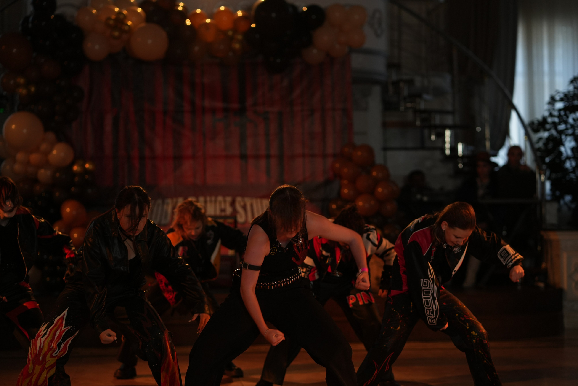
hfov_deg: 23.6
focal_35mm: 86
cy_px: 193
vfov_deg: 15.9
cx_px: 286
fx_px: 1381
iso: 800
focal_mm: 85
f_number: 2.2
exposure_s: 1/400
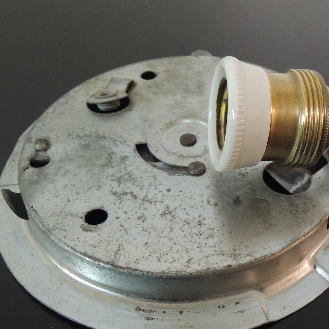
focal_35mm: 42
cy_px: 159
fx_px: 452
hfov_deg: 39.0
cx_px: 246
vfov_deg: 40.0
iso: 400
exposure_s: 1/15
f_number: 3
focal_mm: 5.5
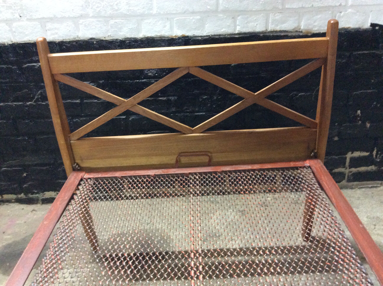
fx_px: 354
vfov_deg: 44.1
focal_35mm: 32
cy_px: 143
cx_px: 192
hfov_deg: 56.9
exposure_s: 1/17
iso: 320
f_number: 2.4
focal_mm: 3.3
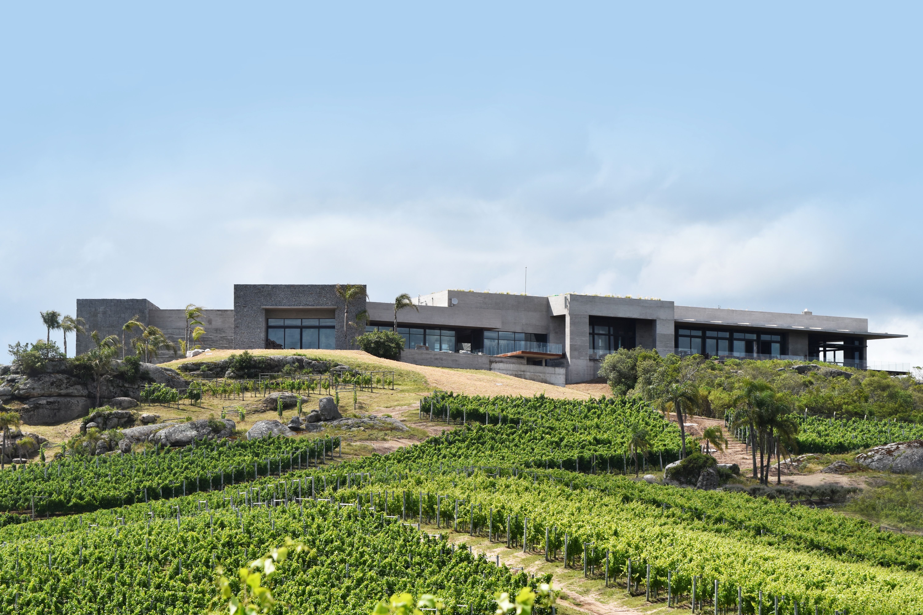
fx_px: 4461
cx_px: 462
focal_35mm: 174
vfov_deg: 7.9
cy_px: 308
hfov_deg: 11.8
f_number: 10
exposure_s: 1/400
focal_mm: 116
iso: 200
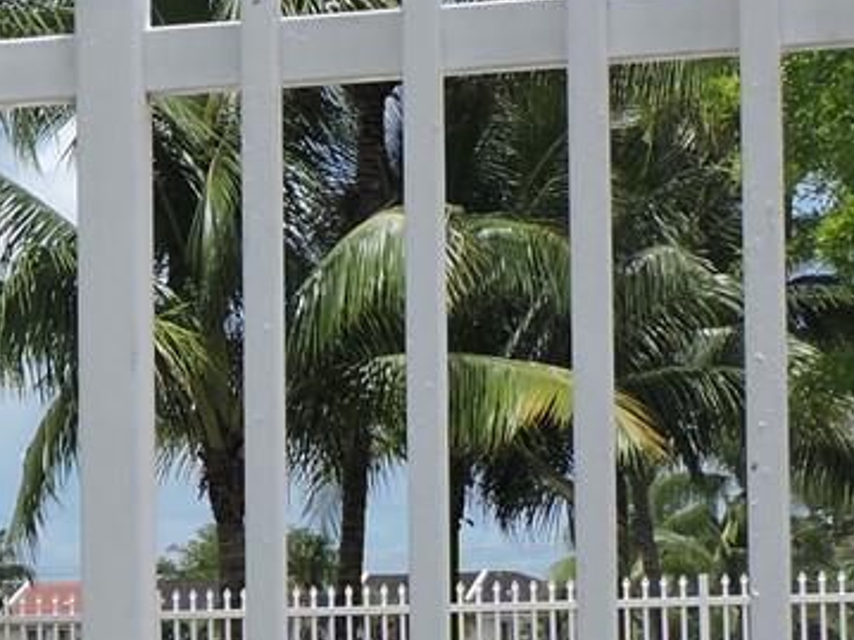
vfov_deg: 9.5
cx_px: -516
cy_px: 523
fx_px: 3847
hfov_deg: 12.0
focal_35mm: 156
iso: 100
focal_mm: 6.2
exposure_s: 1/1250
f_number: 3.6
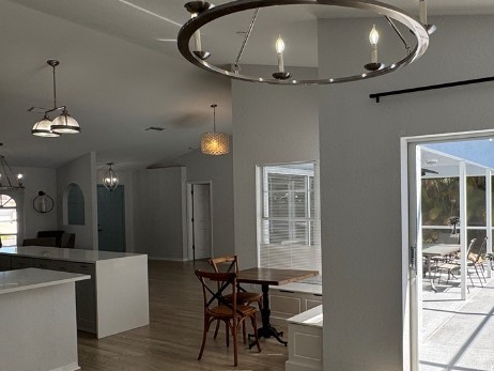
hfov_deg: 57.4
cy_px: 210
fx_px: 443
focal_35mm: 31
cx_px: 318
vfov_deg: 45.4
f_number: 2.2
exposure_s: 1/304
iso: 40
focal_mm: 2.22
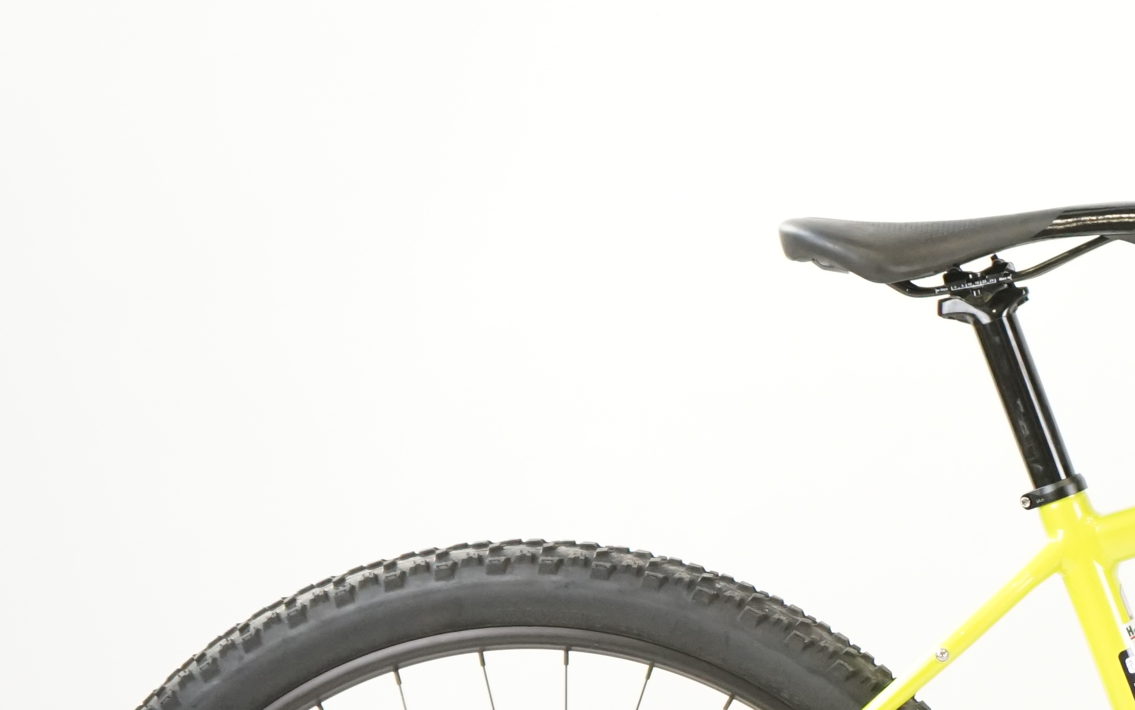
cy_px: 707
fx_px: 4640
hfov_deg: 13.5
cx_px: 1422
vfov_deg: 8.7
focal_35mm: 150
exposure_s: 1/200
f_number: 5.6
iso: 2500
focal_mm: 54
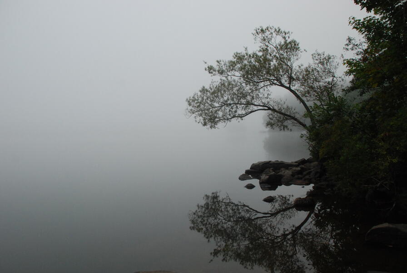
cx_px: 204
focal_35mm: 33
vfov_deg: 40.1
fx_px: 374
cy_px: 136
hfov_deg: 57.2
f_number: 5
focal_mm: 22
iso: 800
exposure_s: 1/100
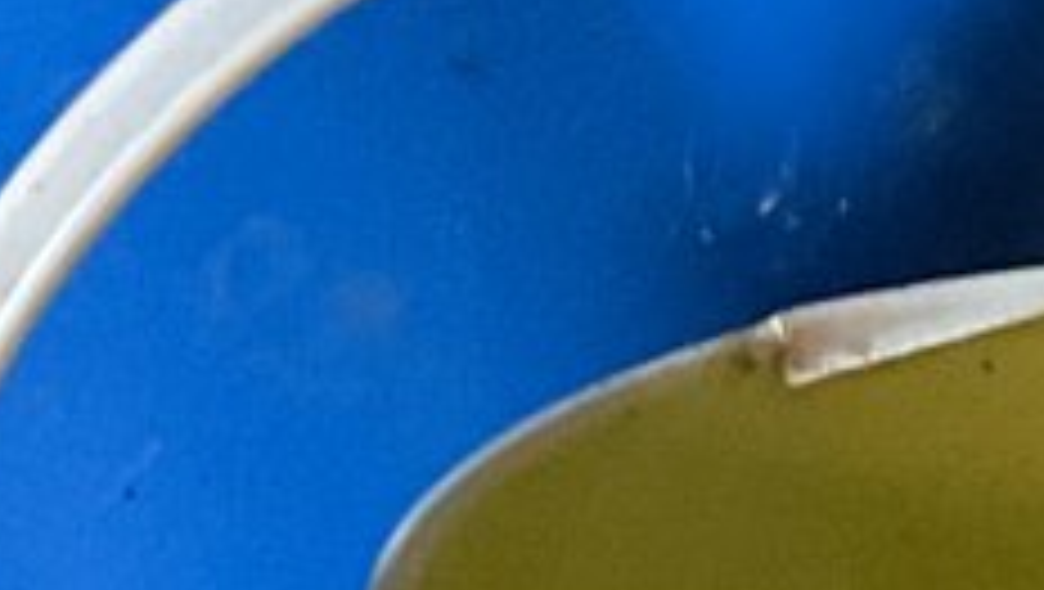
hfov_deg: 8.9
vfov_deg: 5.9
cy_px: -56
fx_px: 5708
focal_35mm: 206
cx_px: 2900
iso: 200
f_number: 1.8
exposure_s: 1/50
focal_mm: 3
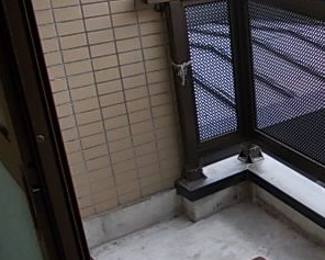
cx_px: 345
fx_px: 568
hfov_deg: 29.3
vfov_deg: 25.8
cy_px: 151
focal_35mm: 59
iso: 80
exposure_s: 1/160
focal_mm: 4
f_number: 2.7
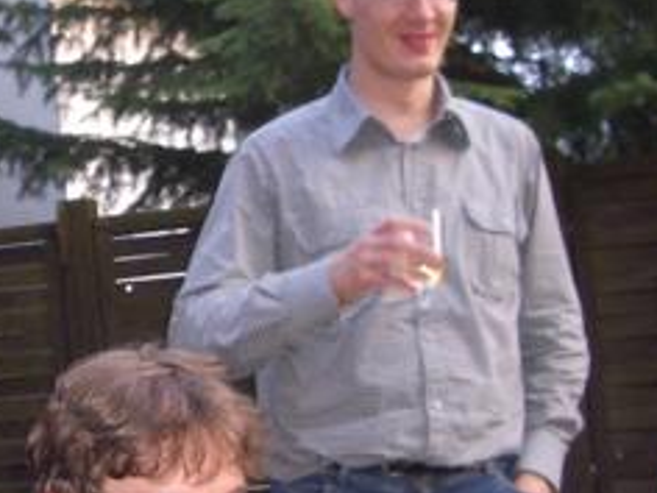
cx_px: 70
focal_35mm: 95
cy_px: 343
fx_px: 1803
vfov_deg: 15.5
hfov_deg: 20.3
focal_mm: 5.8
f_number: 2.6
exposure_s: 1/40
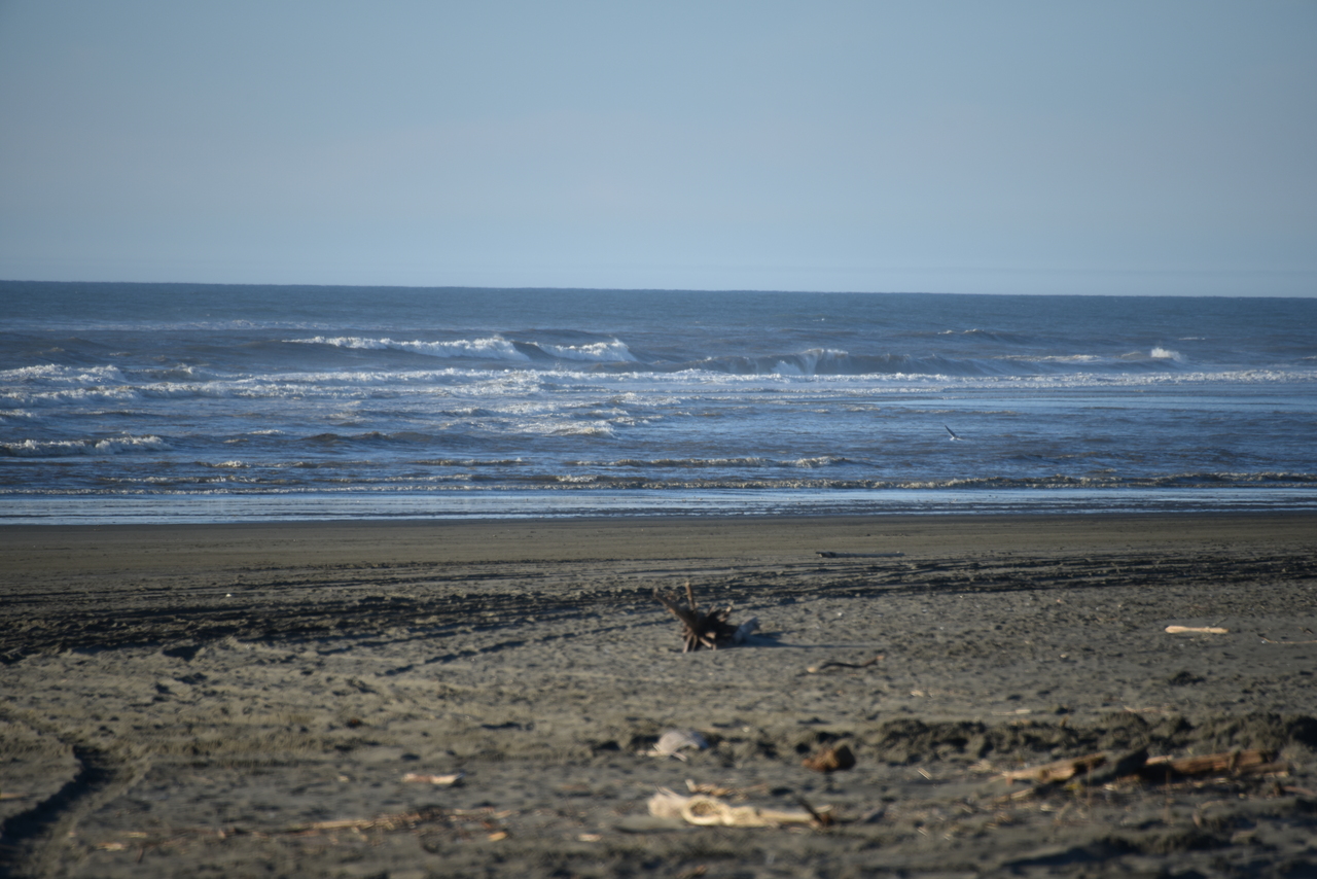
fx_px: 10977
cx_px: 658
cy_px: 440
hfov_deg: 6.9
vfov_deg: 4.6
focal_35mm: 300
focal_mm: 300
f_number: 5.6
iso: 160
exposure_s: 1/640
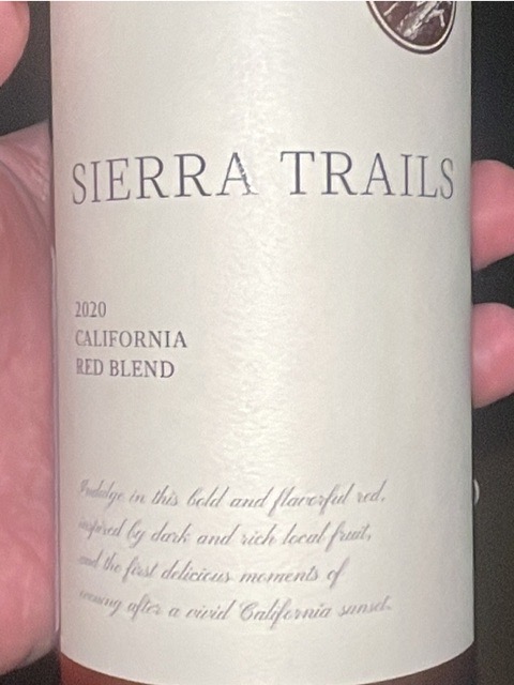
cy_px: 342
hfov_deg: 46.8
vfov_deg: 60.0
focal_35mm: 30
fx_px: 594
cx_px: 257
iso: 160
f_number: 2.4
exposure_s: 1/60
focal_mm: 1.54
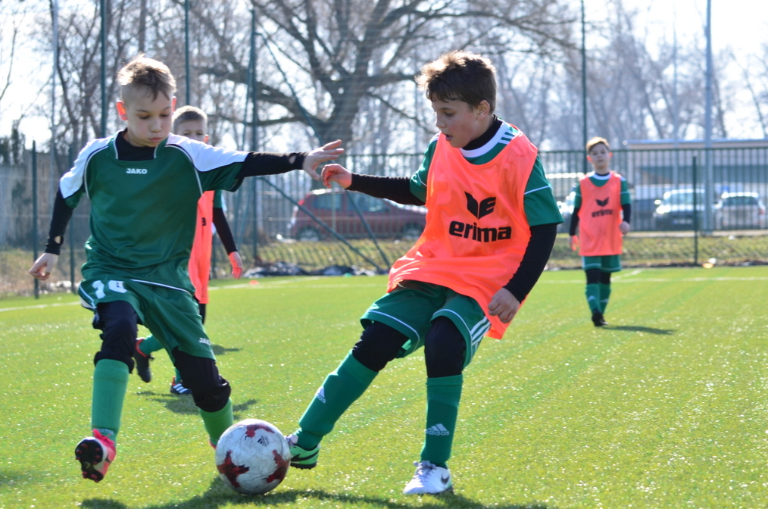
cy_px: 273
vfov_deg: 9.6
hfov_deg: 14.5
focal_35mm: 142
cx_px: 423
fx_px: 3024
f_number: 5
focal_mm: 80
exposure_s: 1/500
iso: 200
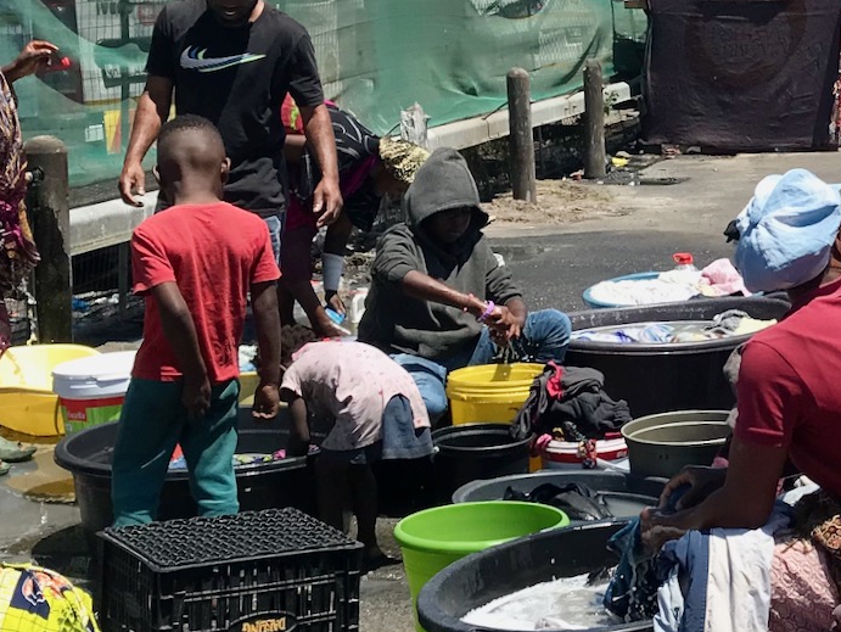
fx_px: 1969
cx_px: 786
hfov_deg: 23.4
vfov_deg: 18.2
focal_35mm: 81
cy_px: 268
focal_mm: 3.99
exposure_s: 1/2457
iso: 20
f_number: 1.8
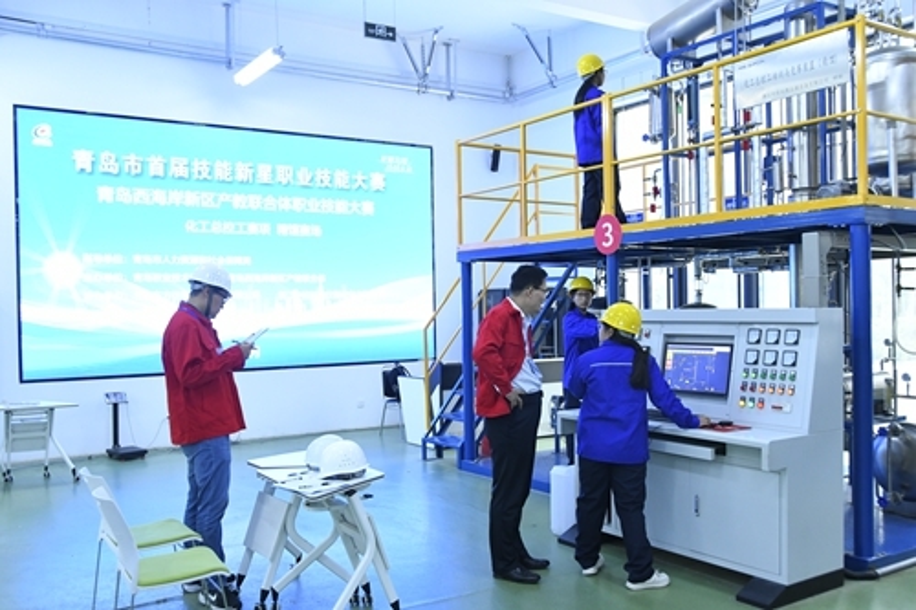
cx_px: 458
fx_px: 839
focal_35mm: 33
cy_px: 305
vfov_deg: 39.9
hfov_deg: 57.2
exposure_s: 1/60
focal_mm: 22
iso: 2500
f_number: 5.6
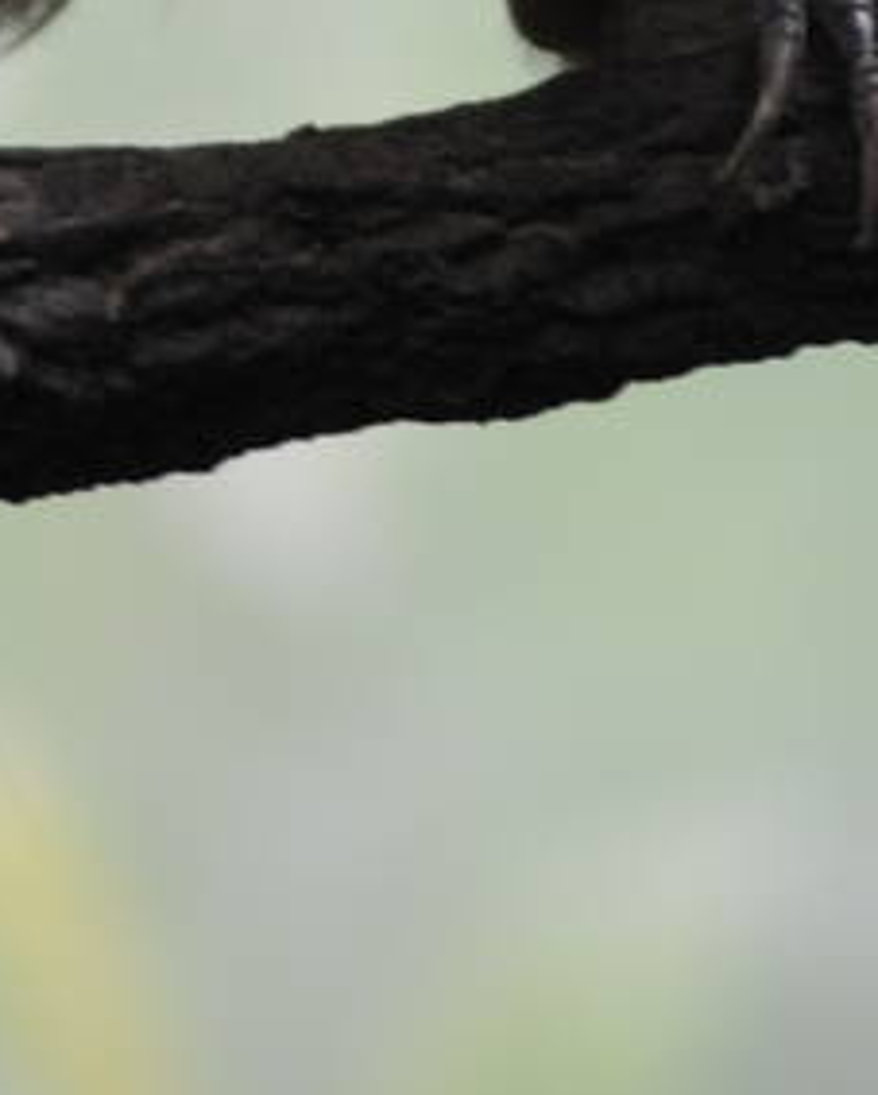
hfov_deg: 1.6
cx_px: 476
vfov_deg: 1.9
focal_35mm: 995
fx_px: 32256
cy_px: -408
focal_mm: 125
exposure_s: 1/30
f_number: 4.8
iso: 400
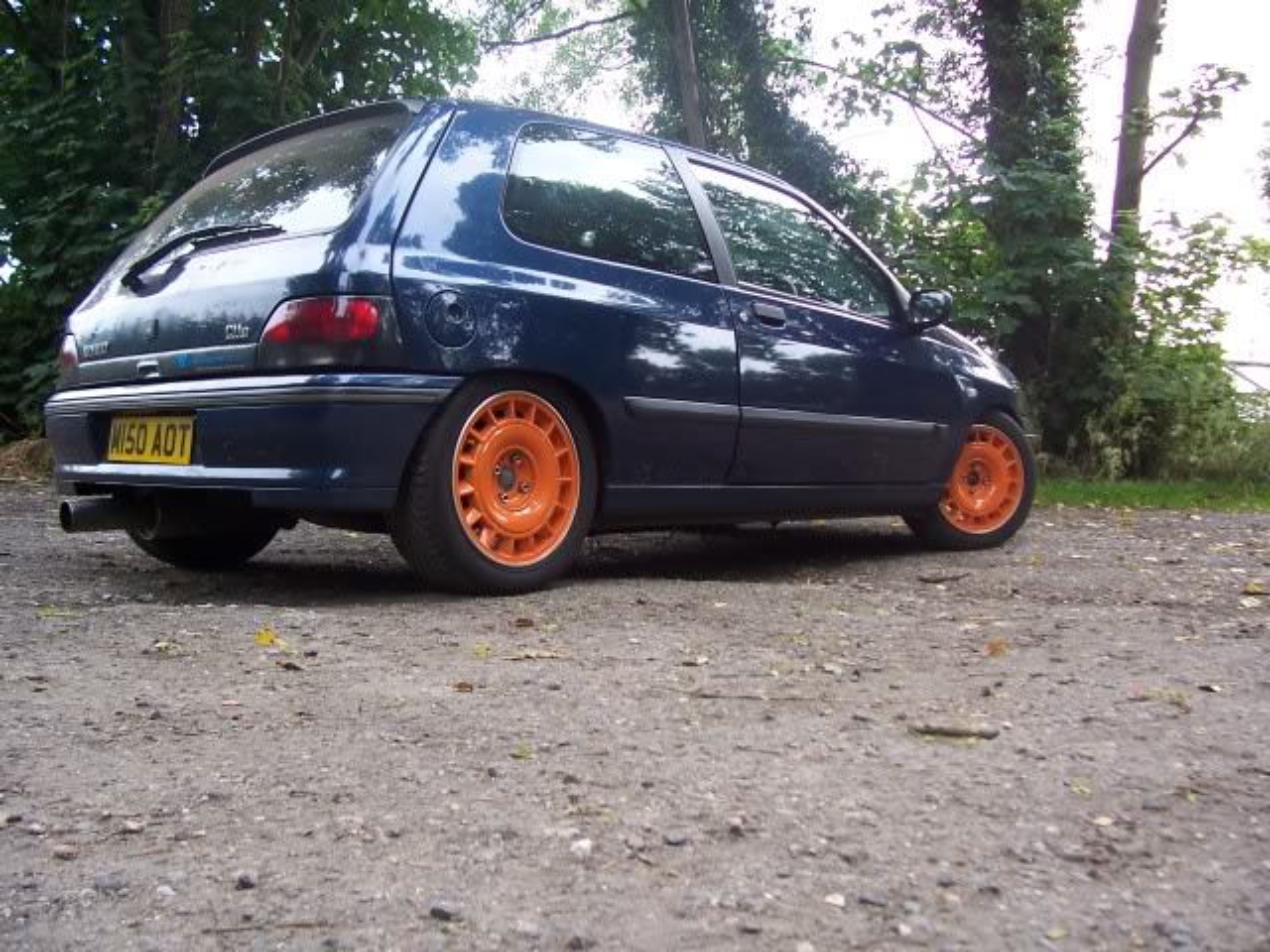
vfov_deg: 41.8
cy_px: 476
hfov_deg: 54.0
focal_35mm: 34
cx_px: 635
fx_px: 1247
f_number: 2.7
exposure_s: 1/180
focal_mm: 5.6
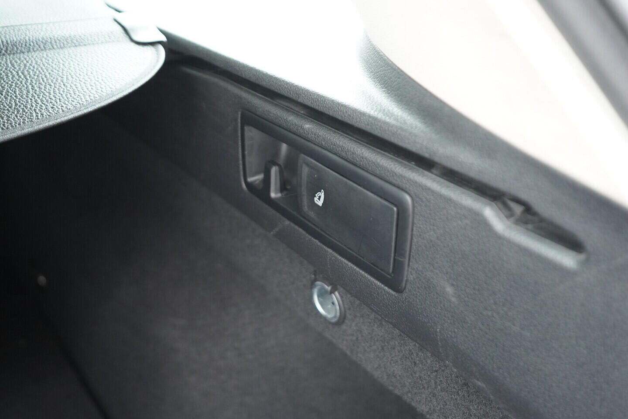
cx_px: 314
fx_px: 628
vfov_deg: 36.9
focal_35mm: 36
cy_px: 210
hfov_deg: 53.1
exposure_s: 1/40
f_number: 2.8
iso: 1250
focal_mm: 24
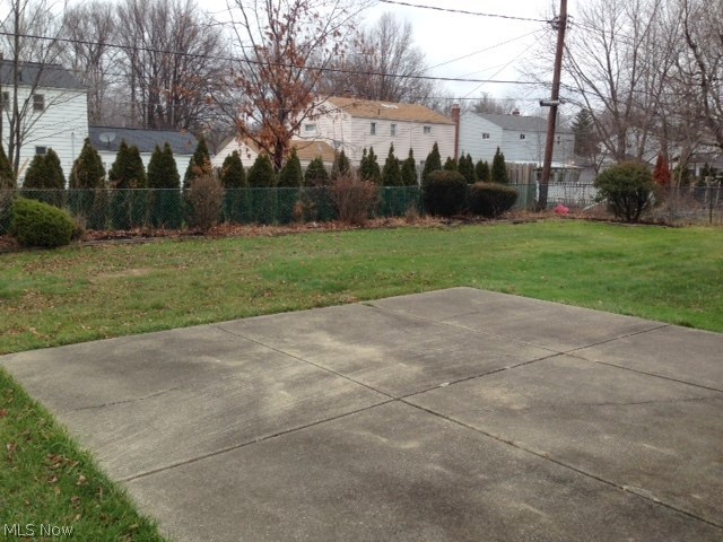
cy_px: 271
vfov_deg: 42.9
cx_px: 362
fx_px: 689
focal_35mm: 33
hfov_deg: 55.4
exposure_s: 1/139
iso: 50
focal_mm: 4.12
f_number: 2.4
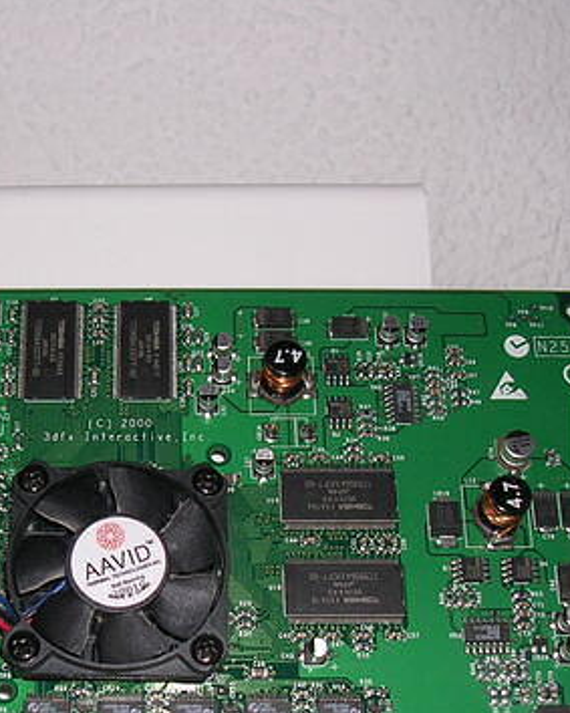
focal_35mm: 67
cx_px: 143
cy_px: 477
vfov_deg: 28.1
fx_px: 1413
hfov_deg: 22.6
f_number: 2.8
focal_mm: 5.8
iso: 50
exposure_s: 1/60.1
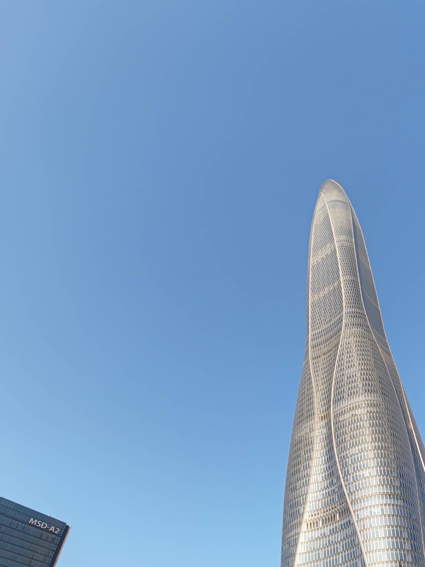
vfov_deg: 63.4
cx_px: 311
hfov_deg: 52.8
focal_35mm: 25
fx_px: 410
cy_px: 453
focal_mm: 1.82
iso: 50
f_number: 2
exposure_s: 1/200
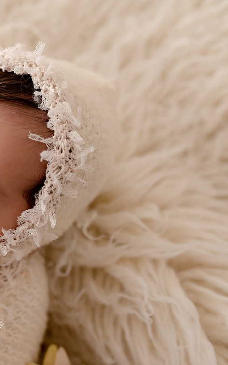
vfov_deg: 37.5
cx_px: -16
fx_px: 537
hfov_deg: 22.7
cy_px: 183
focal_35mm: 54
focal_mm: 35
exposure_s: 1/200
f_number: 2.8
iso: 100
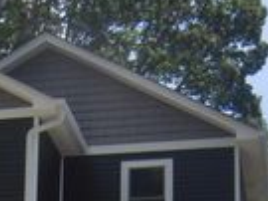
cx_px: 18
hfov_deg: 15.0
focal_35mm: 130
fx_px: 1006
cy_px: 357
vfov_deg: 10.7
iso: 100
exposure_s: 1/800
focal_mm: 6.1
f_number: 3.6
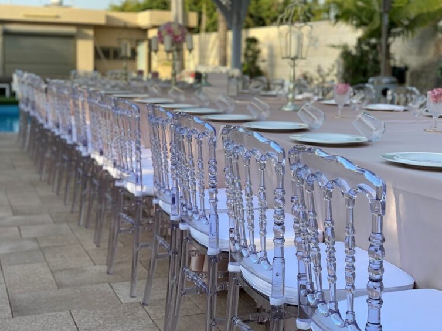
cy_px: 165
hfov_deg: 36.2
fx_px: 677
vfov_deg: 27.5
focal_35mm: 53
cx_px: 220
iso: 20
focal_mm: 6
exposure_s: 1/413
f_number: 2
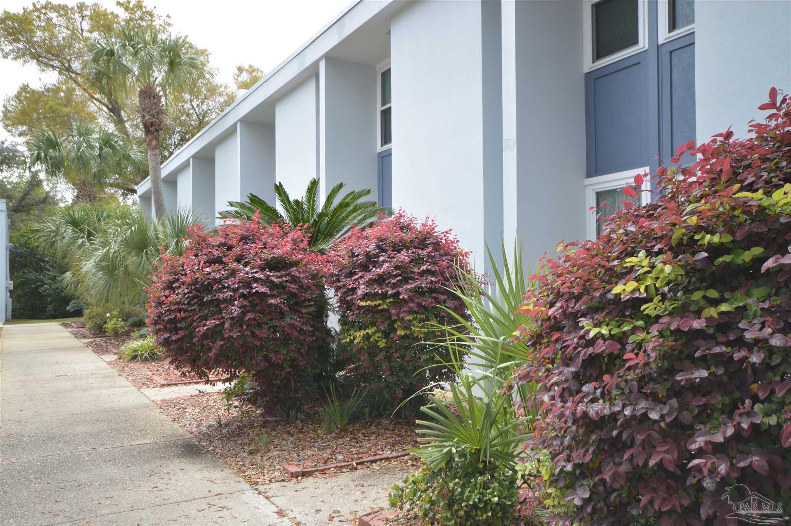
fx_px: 658
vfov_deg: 43.5
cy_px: 263
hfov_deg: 62.0
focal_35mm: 30
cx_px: 396
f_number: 6.3
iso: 100
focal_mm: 20
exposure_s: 1/160
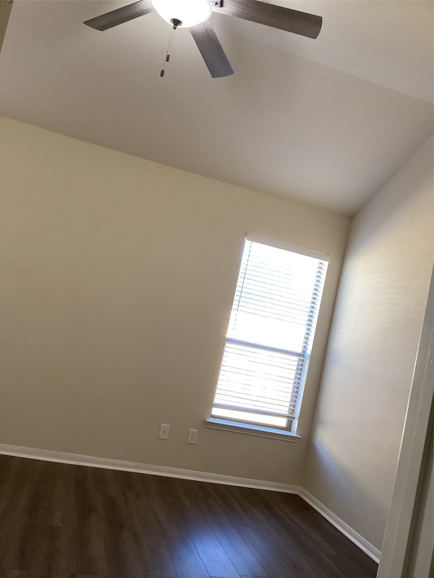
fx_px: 518
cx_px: 217
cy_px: 289
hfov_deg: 45.4
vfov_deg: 58.4
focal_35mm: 31
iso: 80
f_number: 2.4
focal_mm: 3.3
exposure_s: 1/60
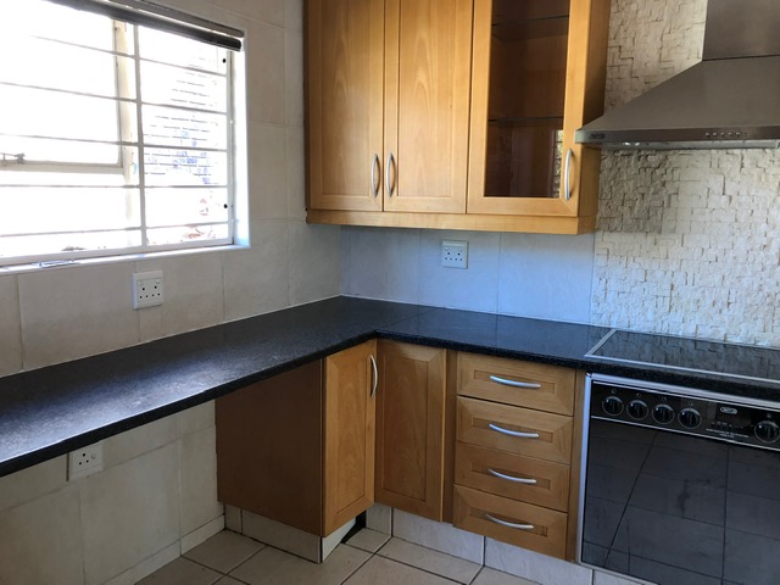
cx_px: 390
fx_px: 631
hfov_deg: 63.4
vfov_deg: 49.7
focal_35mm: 28
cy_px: 292
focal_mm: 4
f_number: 1.8
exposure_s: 1/30
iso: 32
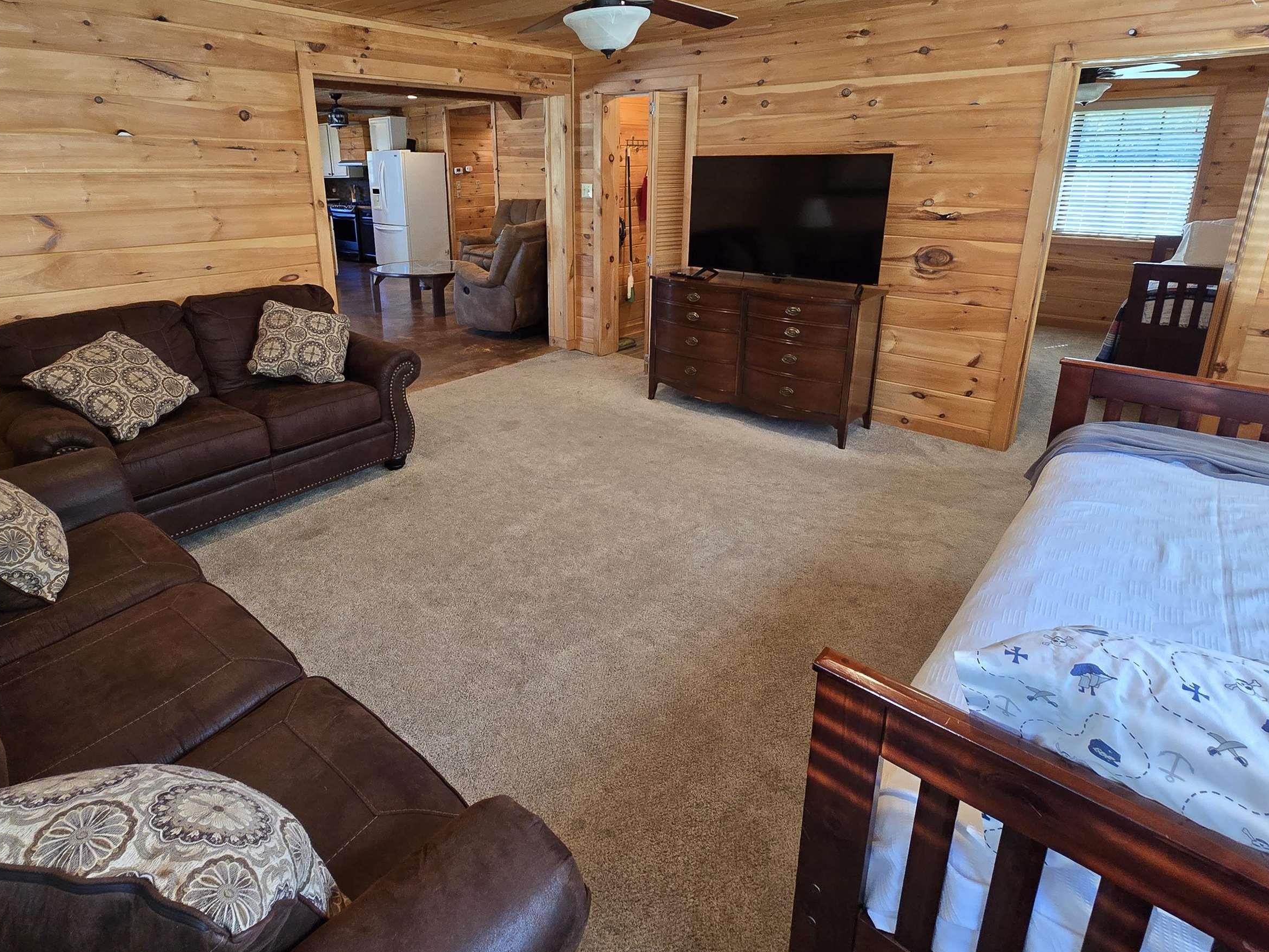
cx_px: 580
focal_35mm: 17
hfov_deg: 90.8
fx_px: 623
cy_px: 363
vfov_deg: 73.6
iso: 160
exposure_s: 1/60
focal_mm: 2.2
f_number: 2.2
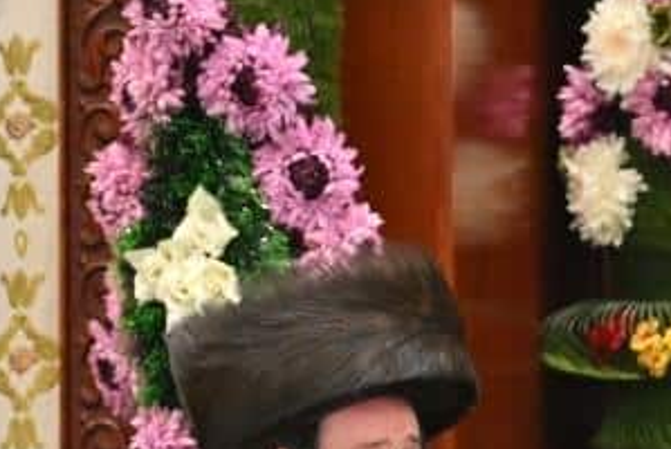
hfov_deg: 2.9
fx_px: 13395
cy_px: 436
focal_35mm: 718
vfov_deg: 1.9
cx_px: 996
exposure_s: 1/250
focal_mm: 140
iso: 200
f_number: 2.8
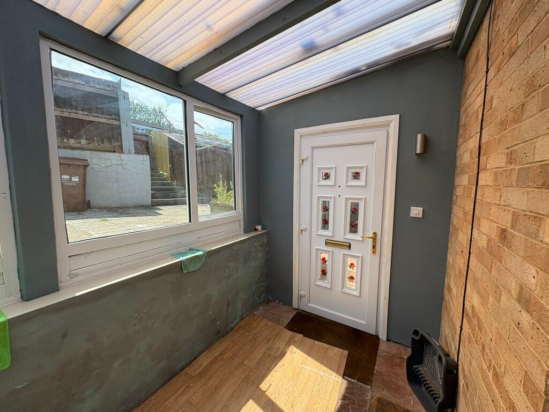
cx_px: 274
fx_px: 222
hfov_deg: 102.1
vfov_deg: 85.7
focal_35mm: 14
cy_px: 206
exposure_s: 1/713
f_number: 2.2
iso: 64
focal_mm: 2.22
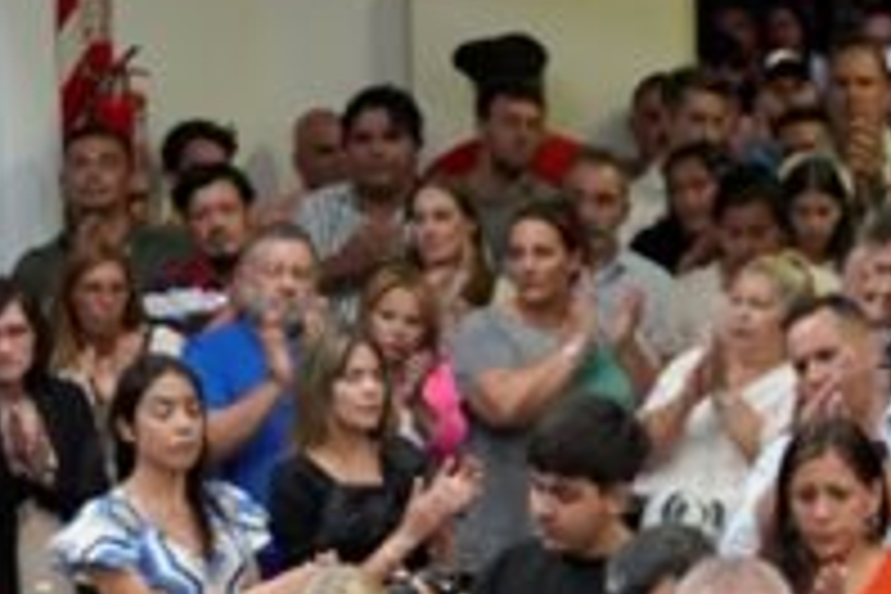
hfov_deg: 10.8
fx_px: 4702
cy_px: 1064
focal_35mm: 190
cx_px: 382
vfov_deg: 7.0
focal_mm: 47
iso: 3200
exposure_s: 1/160
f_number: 4
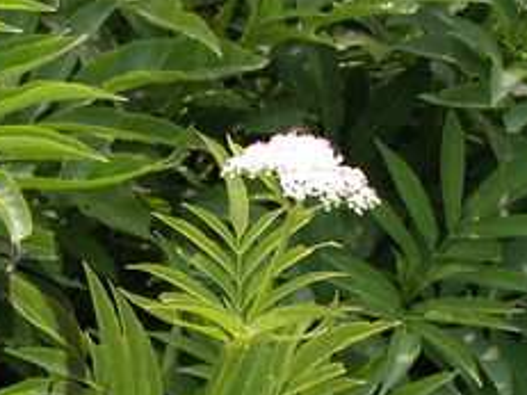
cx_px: -68
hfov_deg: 8.6
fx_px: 3485
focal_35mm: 229
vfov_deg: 6.5
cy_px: 372
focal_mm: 16.8
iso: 100
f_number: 5.2
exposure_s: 1/265
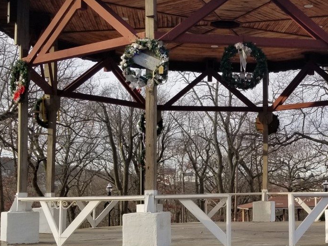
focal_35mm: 54
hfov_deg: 34.2
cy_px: 141
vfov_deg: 27.0
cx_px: 275
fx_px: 512
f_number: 1.7
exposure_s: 1/596
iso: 50
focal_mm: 4.25
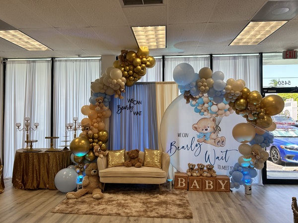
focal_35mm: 26
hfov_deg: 67.3
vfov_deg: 53.1
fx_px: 224
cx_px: 149
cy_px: 112
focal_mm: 5.7
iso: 50
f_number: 1.5
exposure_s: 1/340
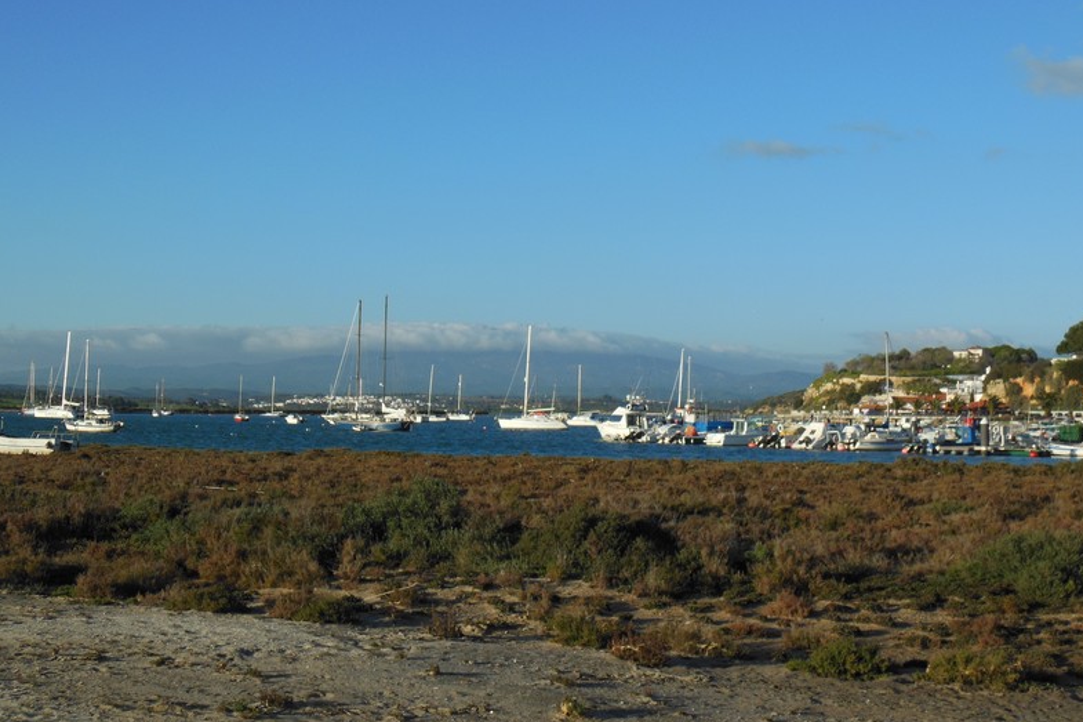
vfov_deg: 25.5
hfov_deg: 37.5
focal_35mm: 53
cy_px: 324
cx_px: 541
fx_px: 1594
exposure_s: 1/1250
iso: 125
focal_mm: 8.9
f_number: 4
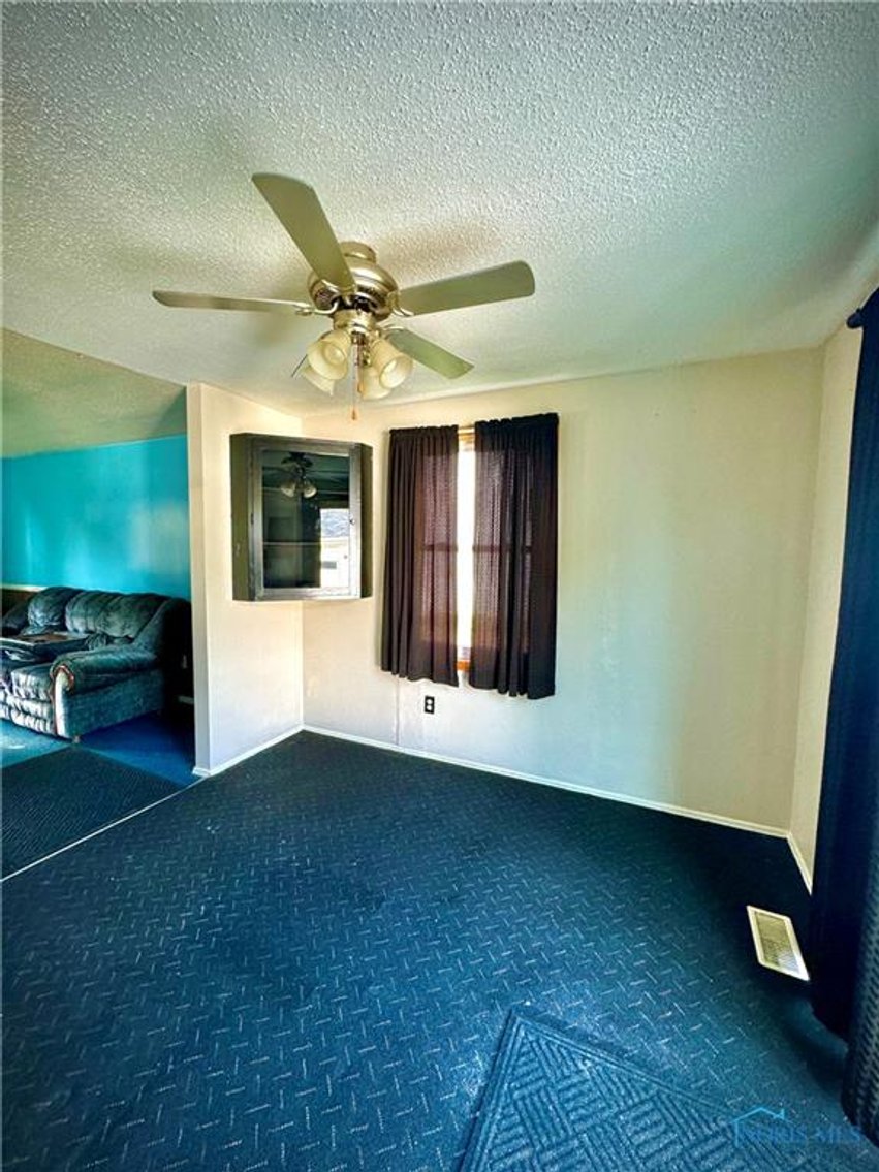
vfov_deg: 102.1
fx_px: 474
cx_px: 440
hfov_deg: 85.7
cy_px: 586
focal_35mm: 14
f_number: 2.2
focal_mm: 2.22
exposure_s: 1/99
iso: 250
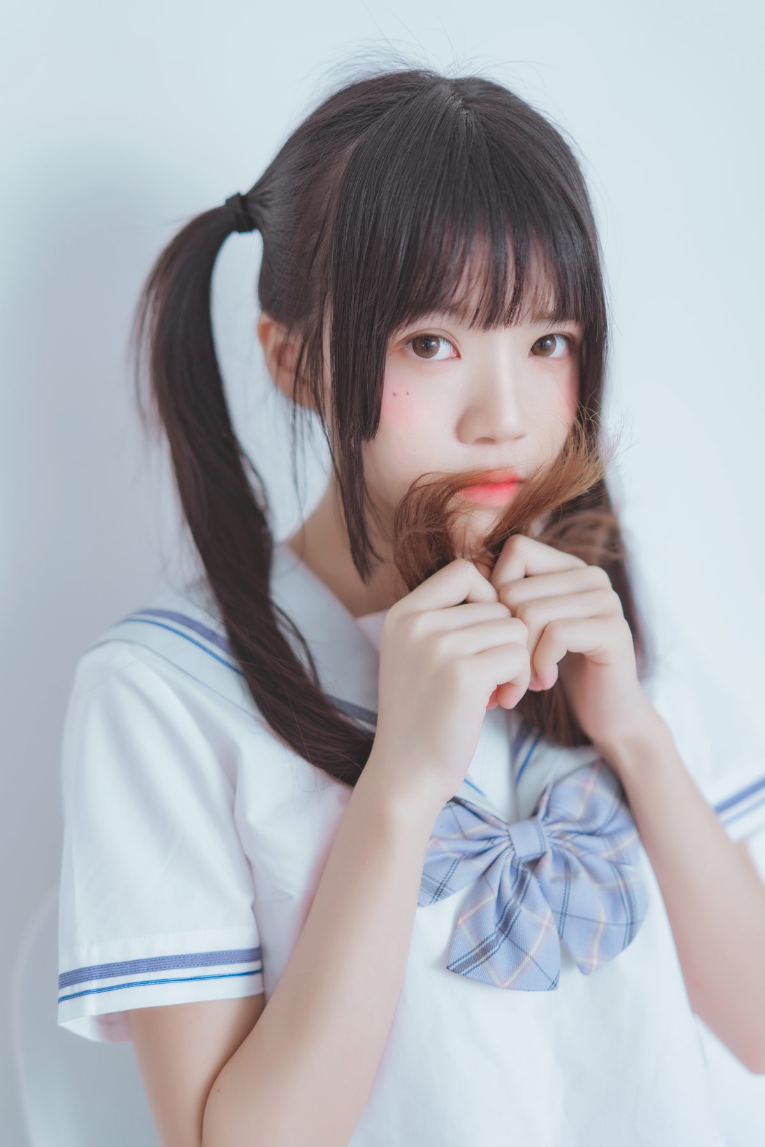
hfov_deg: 27.0
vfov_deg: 39.6
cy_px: 574
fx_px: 1593
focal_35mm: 50
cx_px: 382
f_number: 1.4
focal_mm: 50
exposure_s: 1/100
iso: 125
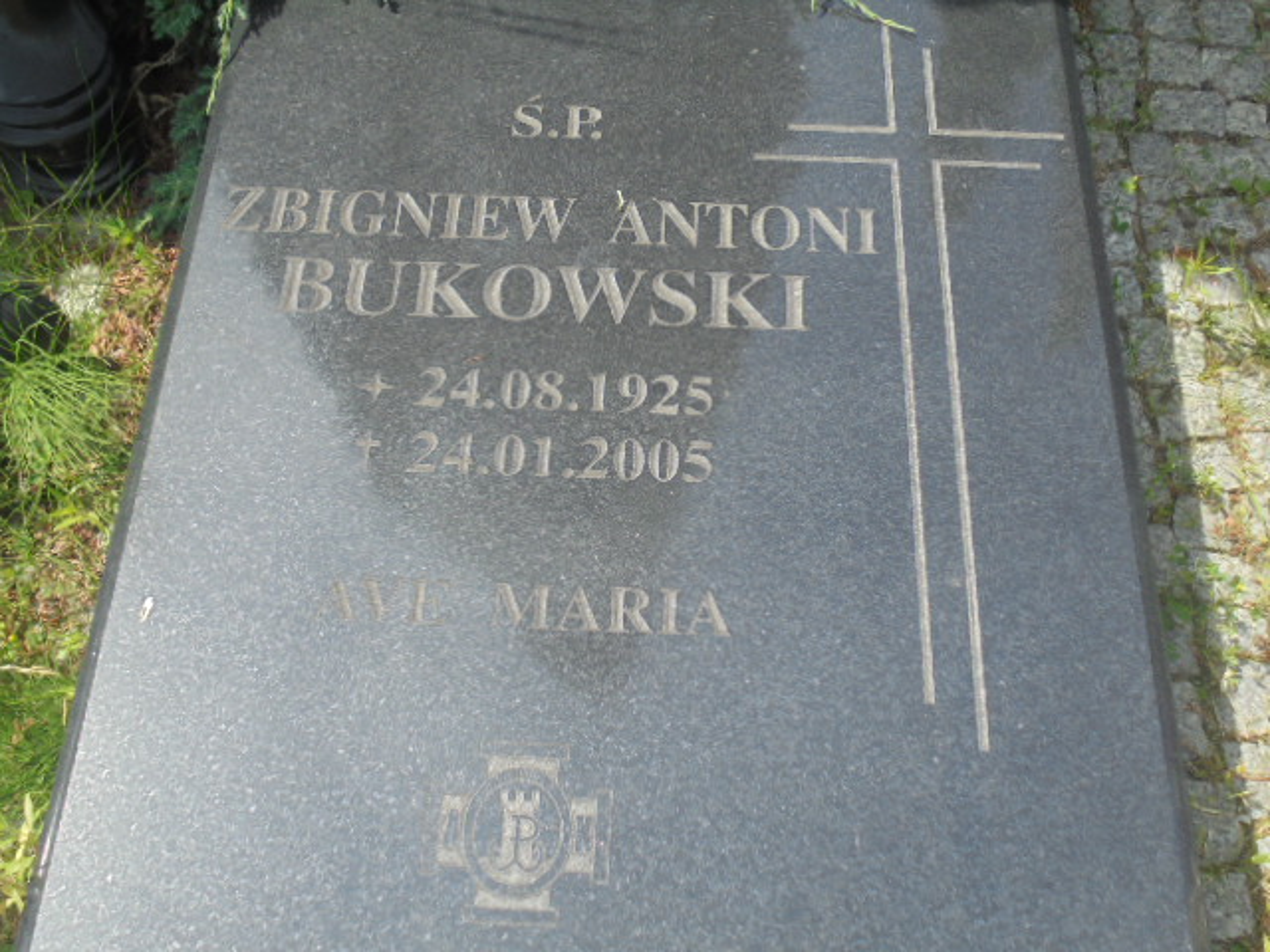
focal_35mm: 38
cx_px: 635
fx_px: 1394
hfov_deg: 49.0
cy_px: 476
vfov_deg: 37.7
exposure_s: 1/400
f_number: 4.2
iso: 100
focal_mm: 6.9
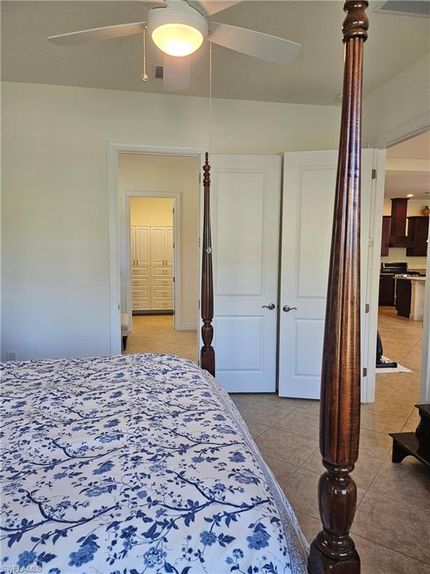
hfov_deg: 56.8
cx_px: 215
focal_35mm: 24
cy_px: 287
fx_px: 398
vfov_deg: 71.6
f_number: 1.8
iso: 200
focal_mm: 5
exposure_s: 1/120
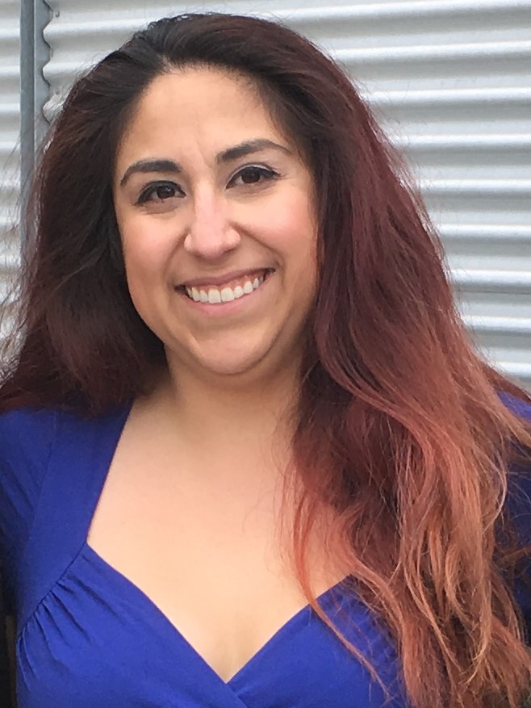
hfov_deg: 48.2
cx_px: 266
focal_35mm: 29
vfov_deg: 61.7
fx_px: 593
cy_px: 354
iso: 25
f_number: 2.2
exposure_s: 1/370
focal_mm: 4.15
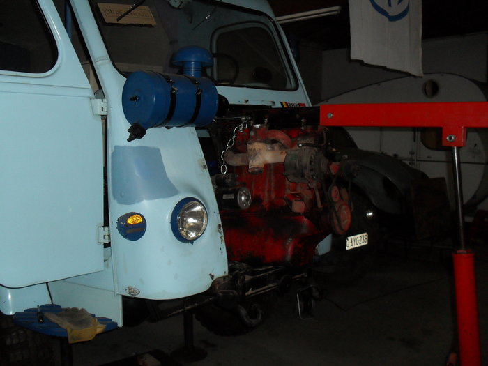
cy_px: 183
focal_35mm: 35
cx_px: 244
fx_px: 493
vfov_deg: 40.7
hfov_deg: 52.6
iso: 200
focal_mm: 6.3
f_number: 3.2
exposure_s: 1/45
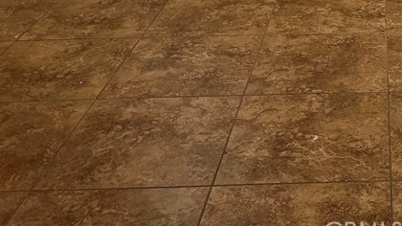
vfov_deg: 15.9
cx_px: 401
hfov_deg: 28.7
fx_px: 735
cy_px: -124
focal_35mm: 69
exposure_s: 1/60
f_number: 1.6
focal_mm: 5.1
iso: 100
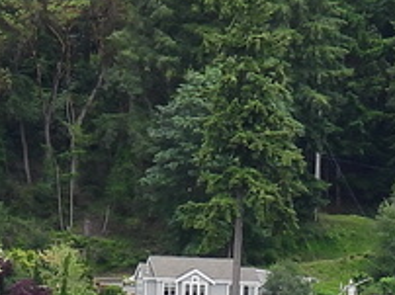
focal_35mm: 349
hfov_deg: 5.7
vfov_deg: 4.2
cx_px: 248
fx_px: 3978
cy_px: 475
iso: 100
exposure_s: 1/160
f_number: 3.5
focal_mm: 9.8
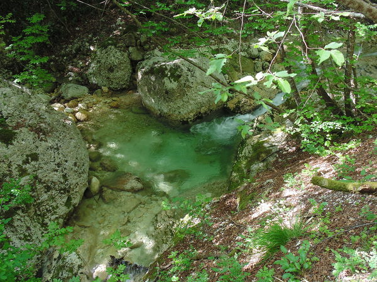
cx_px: 188
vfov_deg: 41.8
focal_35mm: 34
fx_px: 370
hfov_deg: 54.0
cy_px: 141
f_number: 3.4
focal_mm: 6.2
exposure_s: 1/40
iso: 80
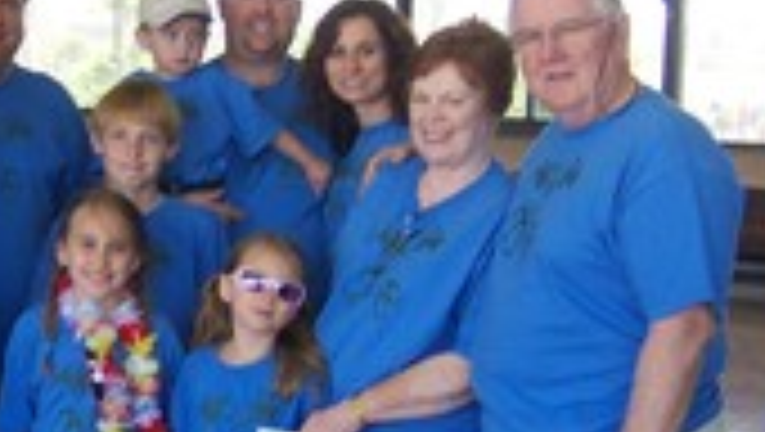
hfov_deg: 23.3
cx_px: 137
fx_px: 1827
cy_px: 169
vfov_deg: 13.5
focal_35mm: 90
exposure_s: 1/60
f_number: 2.8
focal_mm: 5.6
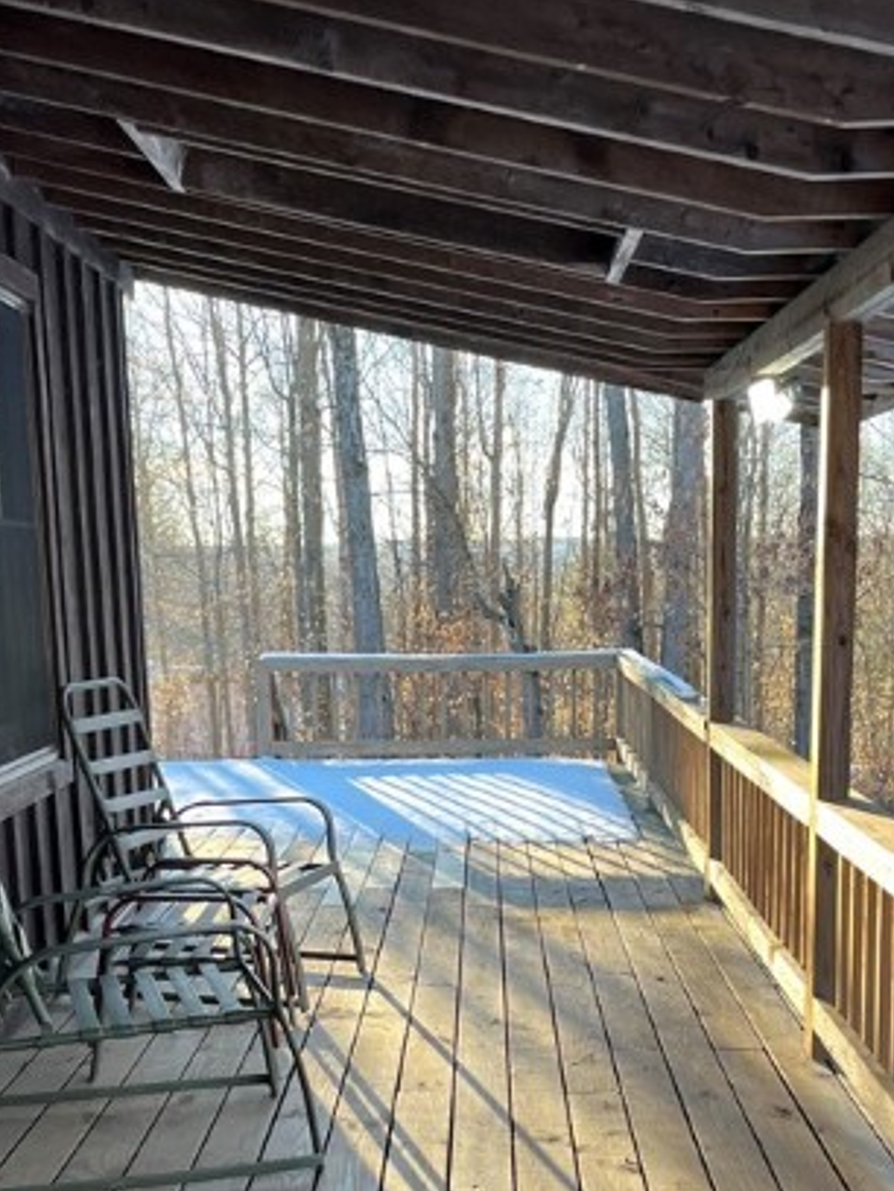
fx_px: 1687
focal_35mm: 49
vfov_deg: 37.8
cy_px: 917
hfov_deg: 29.7
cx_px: 494
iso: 40
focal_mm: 5.1
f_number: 1.6
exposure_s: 1/121
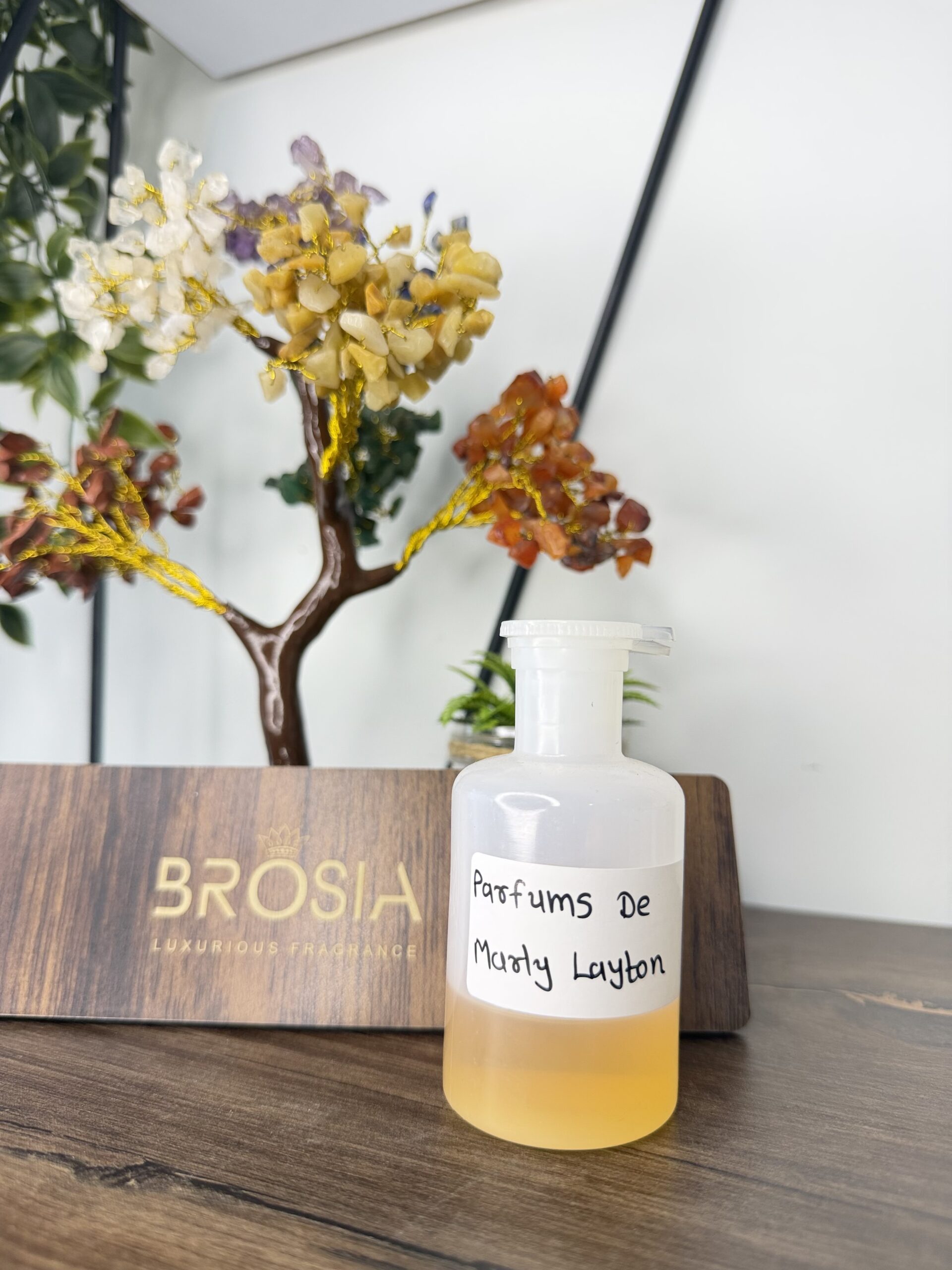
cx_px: 476
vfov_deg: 71.6
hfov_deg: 56.8
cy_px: 635
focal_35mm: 24
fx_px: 880
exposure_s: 1/100
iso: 125
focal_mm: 6.76
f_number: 1.78
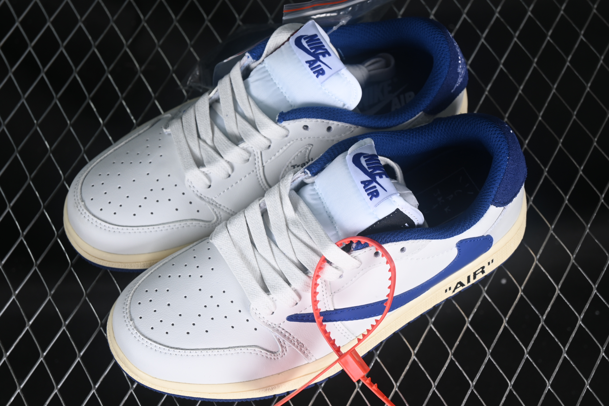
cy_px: 203
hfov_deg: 27.0
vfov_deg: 18.2
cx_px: 304
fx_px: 1269
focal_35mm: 75
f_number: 7.1
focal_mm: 50
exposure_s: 1/80
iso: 160
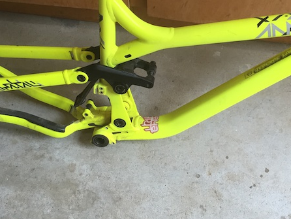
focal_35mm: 52
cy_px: 79
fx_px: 437
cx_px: 154
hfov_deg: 36.8
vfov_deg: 27.9
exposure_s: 1/30
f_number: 2.2
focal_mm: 4.15
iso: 32
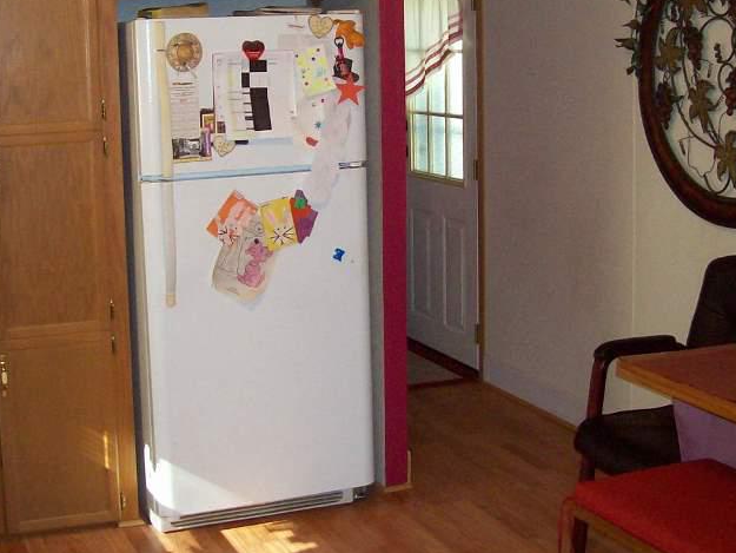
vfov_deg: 24.7
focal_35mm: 59
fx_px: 1255
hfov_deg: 32.6
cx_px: 293
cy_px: 180
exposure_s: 1/64
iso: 140
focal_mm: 6
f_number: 2.7
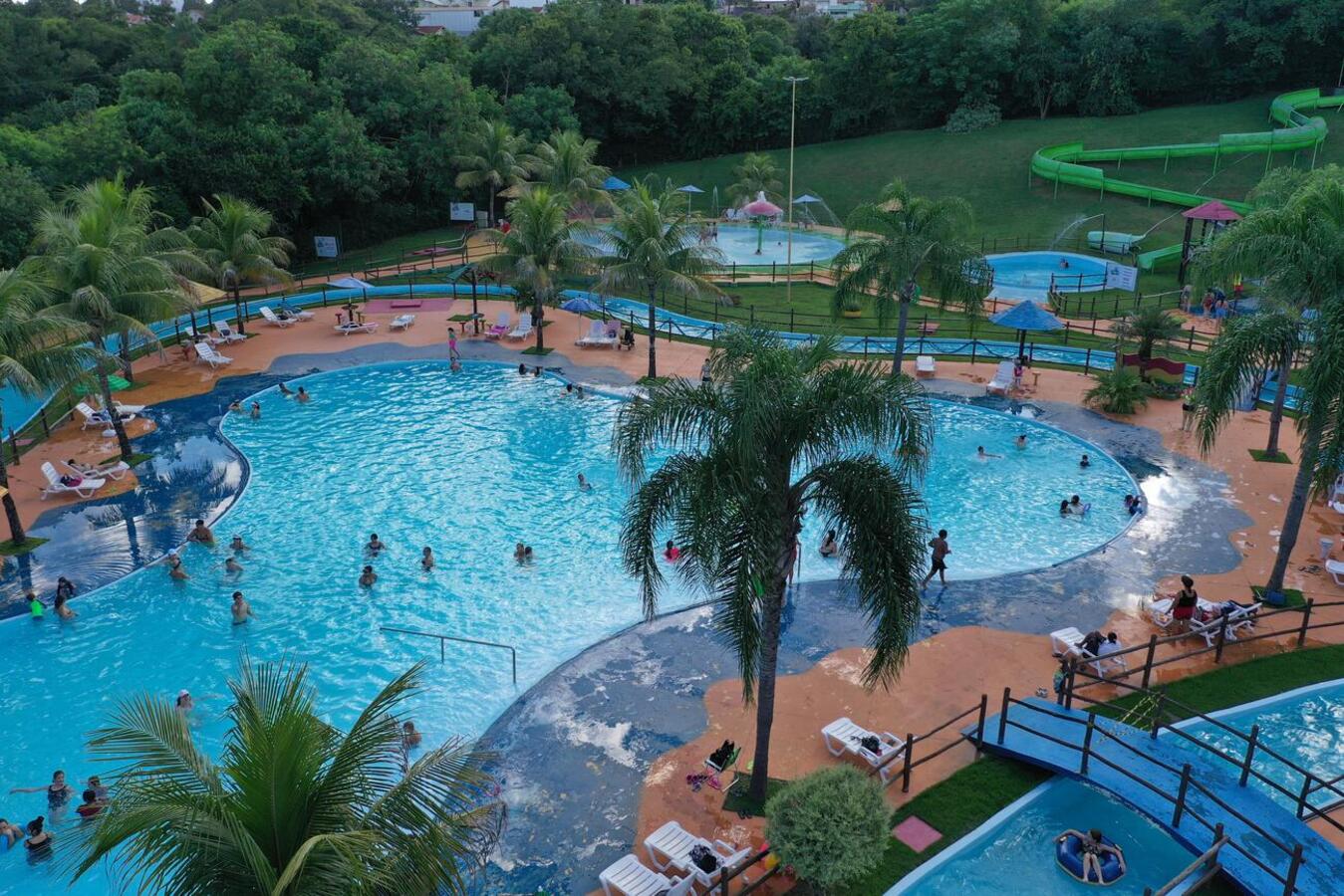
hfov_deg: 65.5
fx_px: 1045
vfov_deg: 46.4
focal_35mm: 28
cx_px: 672
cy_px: 448
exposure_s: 1/200
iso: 100
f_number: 4.5
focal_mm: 10.26
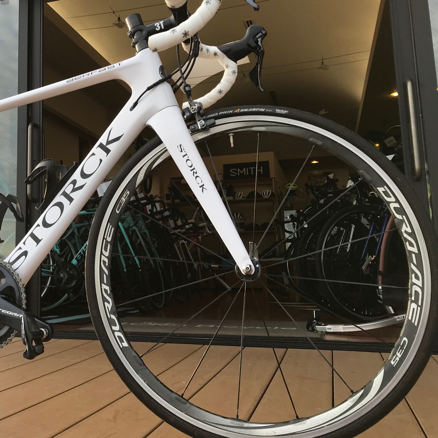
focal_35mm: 40
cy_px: 181
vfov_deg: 41.7
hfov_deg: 40.3
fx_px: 573
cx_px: 94
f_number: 1.8
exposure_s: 1/269
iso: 20
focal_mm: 3.99
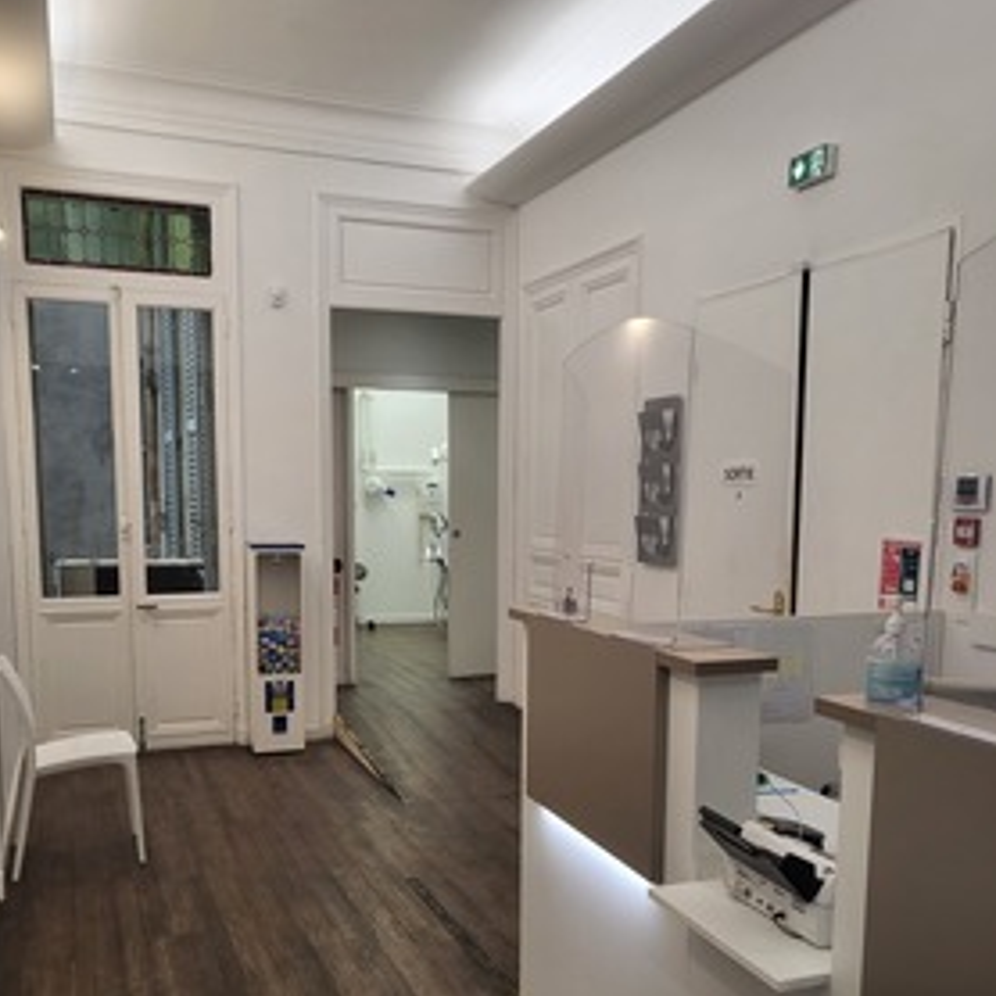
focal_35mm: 32
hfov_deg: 51.1
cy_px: 607
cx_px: 480
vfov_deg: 50.7
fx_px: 1042
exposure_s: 1/100
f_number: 1.8
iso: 80
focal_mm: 4.25
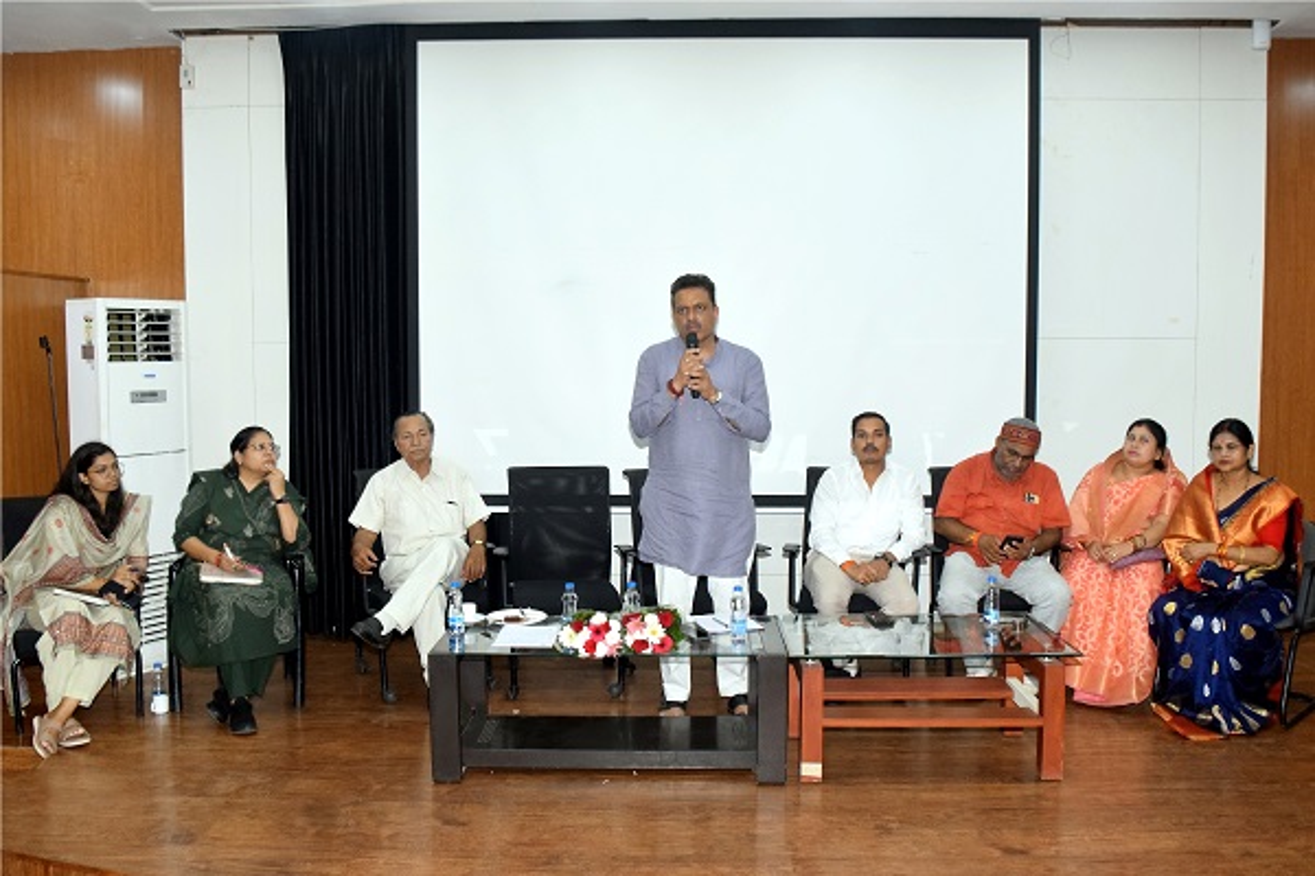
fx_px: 1096
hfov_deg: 61.9
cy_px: 438
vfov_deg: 43.6
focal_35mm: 30
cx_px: 658
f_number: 6.3
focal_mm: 20
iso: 800
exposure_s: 1/160
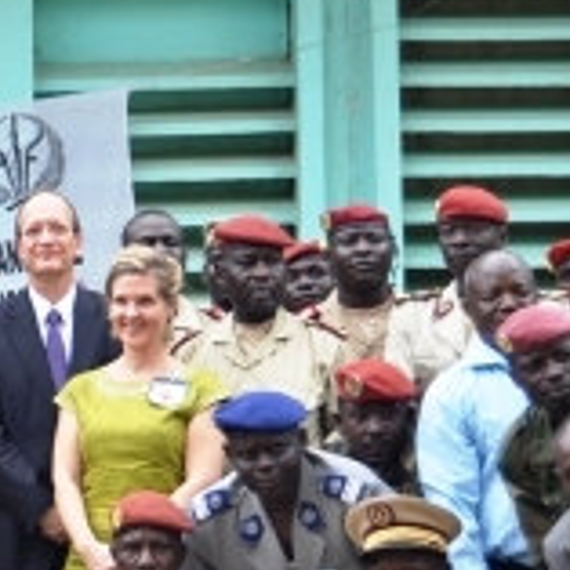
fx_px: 2850
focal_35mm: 153
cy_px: 457
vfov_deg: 11.4
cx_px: -98
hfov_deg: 11.2
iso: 200
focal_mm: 42
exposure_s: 1/200
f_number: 7.1
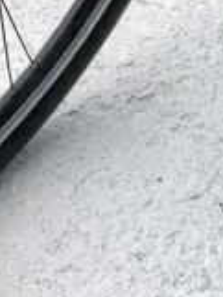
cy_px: -65
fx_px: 575
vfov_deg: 25.7
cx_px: -35
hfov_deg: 20.7
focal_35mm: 67
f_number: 1.9
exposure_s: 1/176
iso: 100
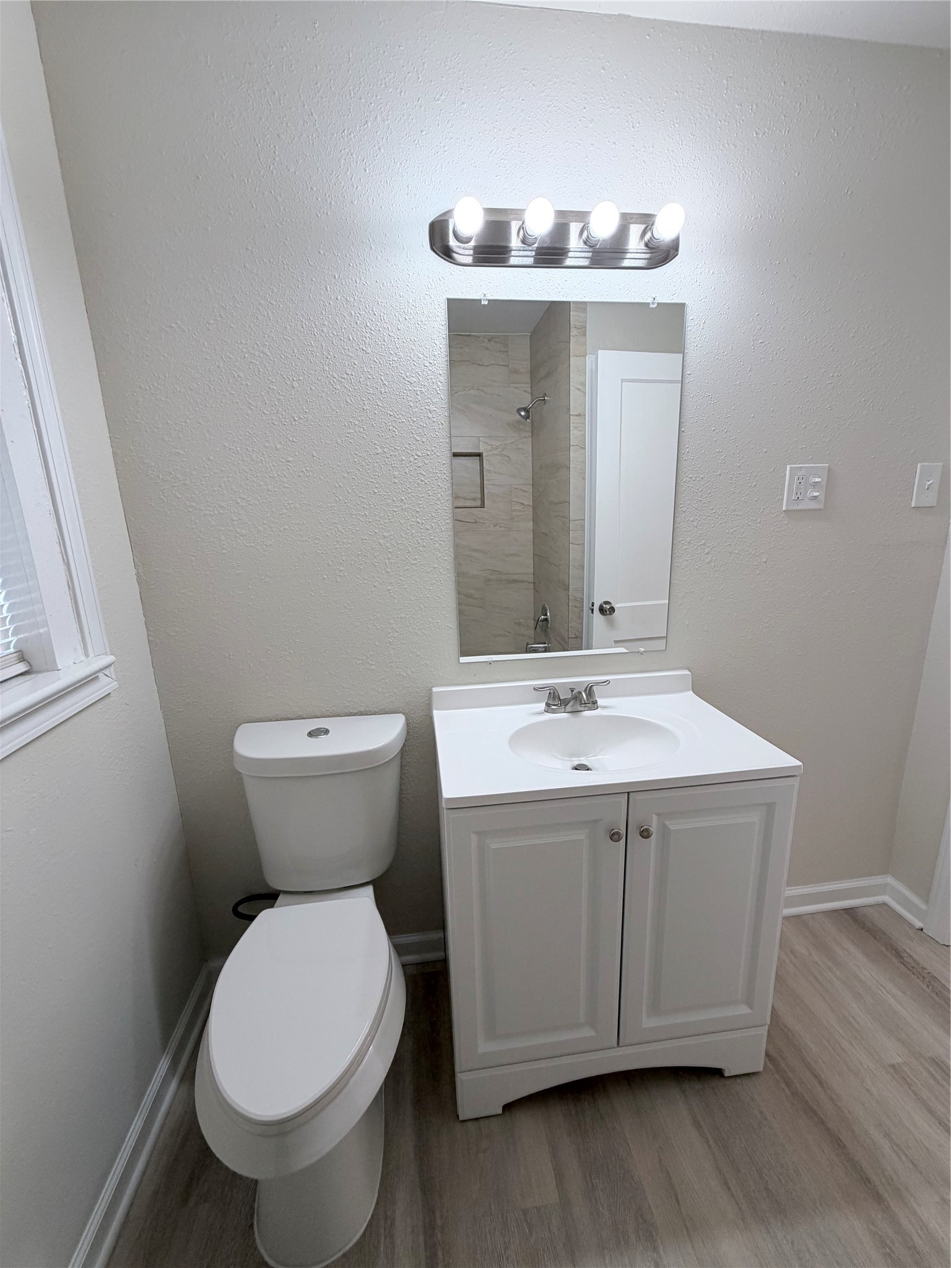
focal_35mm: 14
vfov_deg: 102.1
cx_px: 476
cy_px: 634
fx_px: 513
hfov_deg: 85.7
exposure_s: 1/120
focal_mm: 2.22
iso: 100
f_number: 2.2
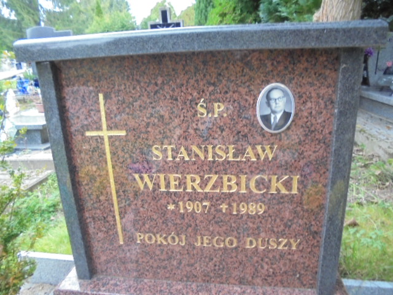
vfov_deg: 53.1
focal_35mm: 26
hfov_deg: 67.3
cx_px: 196
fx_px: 295
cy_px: 148
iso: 400
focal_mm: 4.6
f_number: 3.5
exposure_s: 1/30
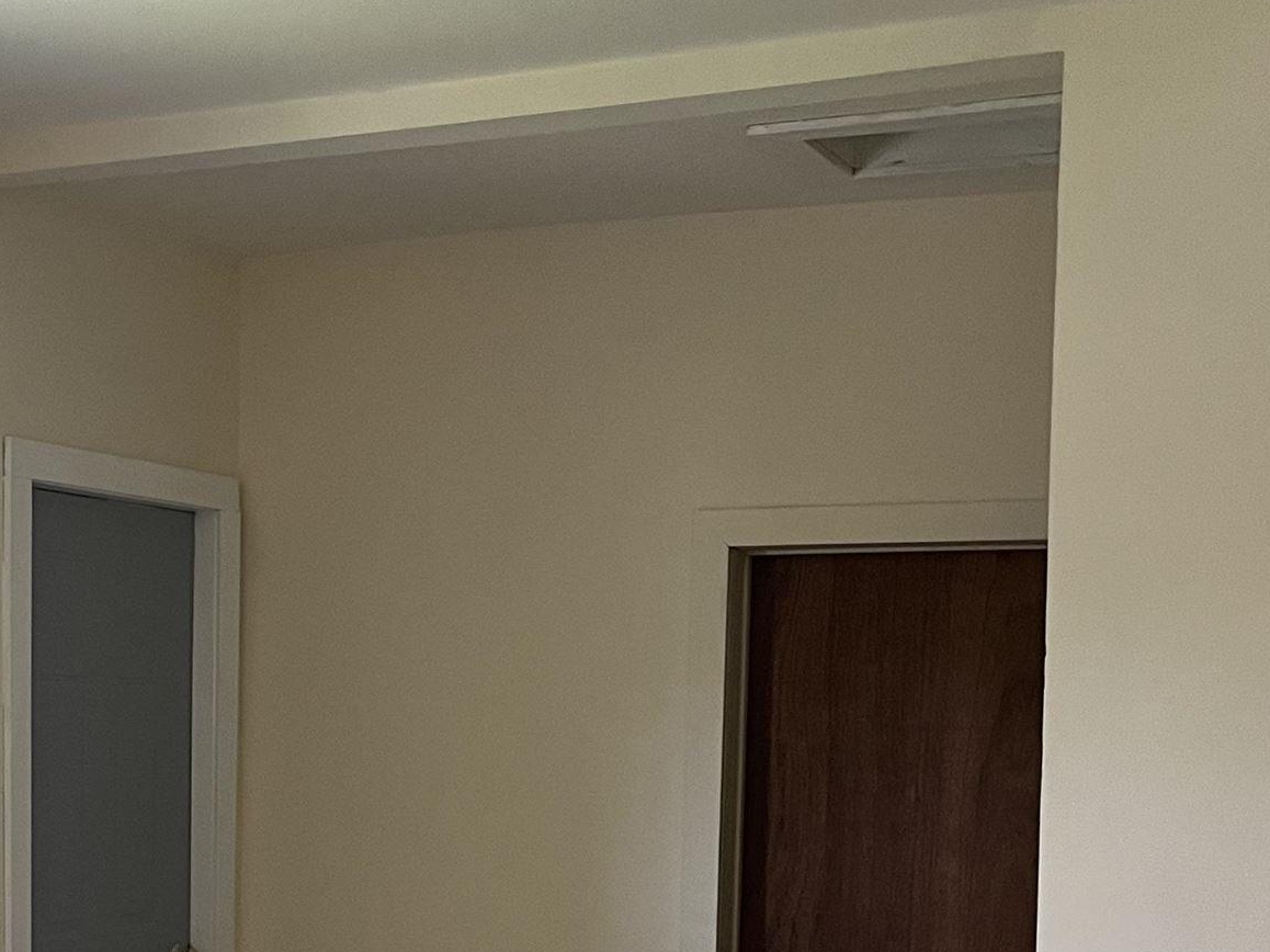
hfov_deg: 27.2
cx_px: 141
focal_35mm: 69
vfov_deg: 20.8
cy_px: 879
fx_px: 2531
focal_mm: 5.1
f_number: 1.6
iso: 160
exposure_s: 1/60
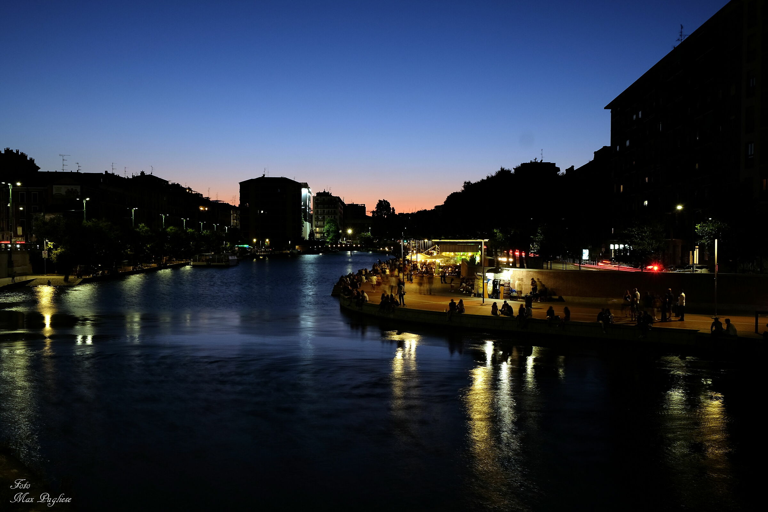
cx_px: 384
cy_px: 256
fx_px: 661
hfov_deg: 60.3
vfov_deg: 42.3
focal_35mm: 31
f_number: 10
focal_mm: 20.5
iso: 200
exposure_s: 2
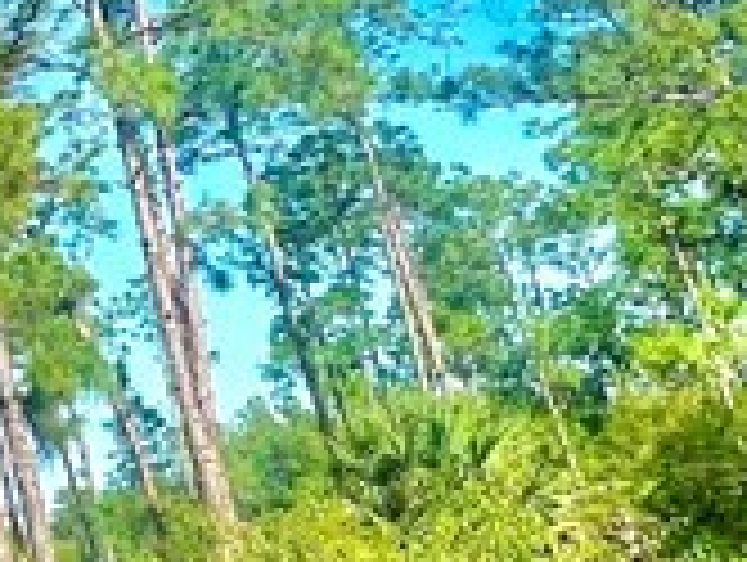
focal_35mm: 80
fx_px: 1729
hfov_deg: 17.2
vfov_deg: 18.4
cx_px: -778
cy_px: 175
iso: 32
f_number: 1.8
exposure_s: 1/889
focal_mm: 1.57
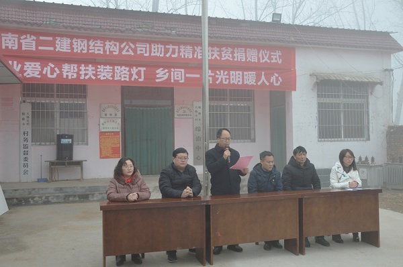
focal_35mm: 33
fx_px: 369
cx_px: 202
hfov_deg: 57.3
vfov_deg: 39.8
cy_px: 134
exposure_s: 1/125
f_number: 5.6
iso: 160
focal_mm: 22
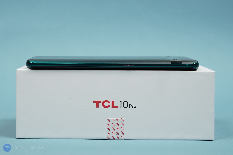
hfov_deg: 29.2
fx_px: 447
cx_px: 116
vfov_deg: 19.7
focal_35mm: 69
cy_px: 78
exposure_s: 1/160
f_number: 8
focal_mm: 69
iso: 2000
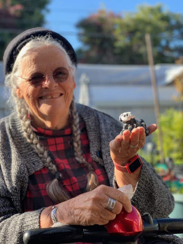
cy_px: 122
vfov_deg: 36.8
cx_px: 92
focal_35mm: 52
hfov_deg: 28.0
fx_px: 367
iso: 16
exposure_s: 1/159
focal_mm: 6
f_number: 2.4
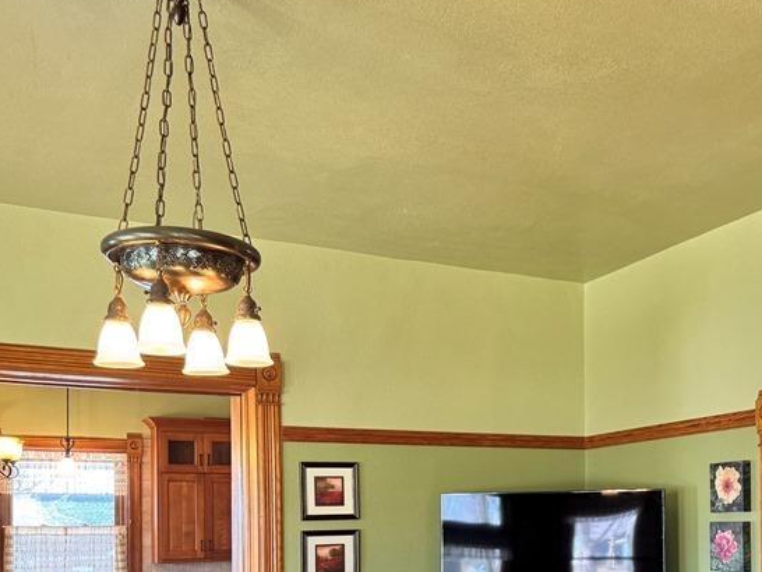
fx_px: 991
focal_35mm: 45
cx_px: 553
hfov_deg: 41.1
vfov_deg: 30.7
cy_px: 518
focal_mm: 6.76
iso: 250
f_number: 1.78
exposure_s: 1/60
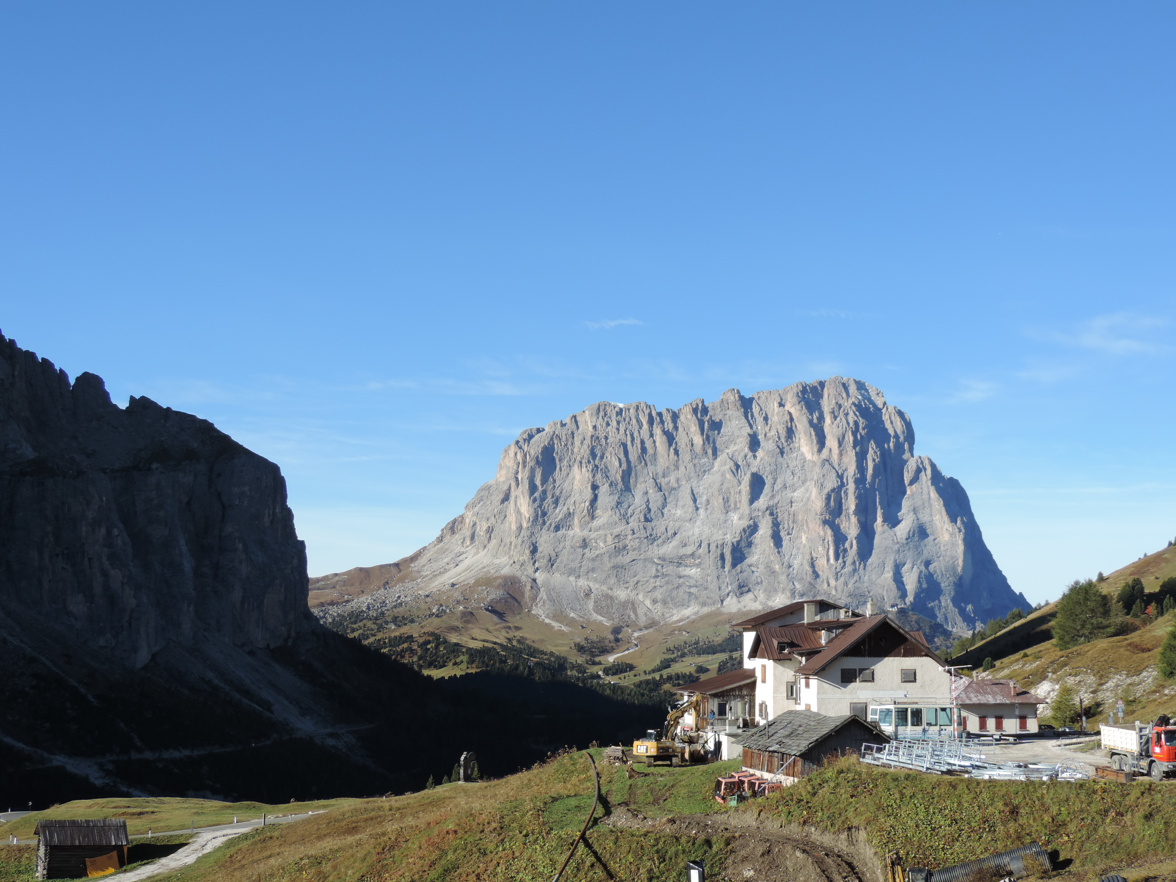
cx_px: 588
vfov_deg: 30.9
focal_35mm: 47
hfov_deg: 40.4
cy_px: 441
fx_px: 1597
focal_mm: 8.3
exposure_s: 1/640
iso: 80
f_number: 3.5
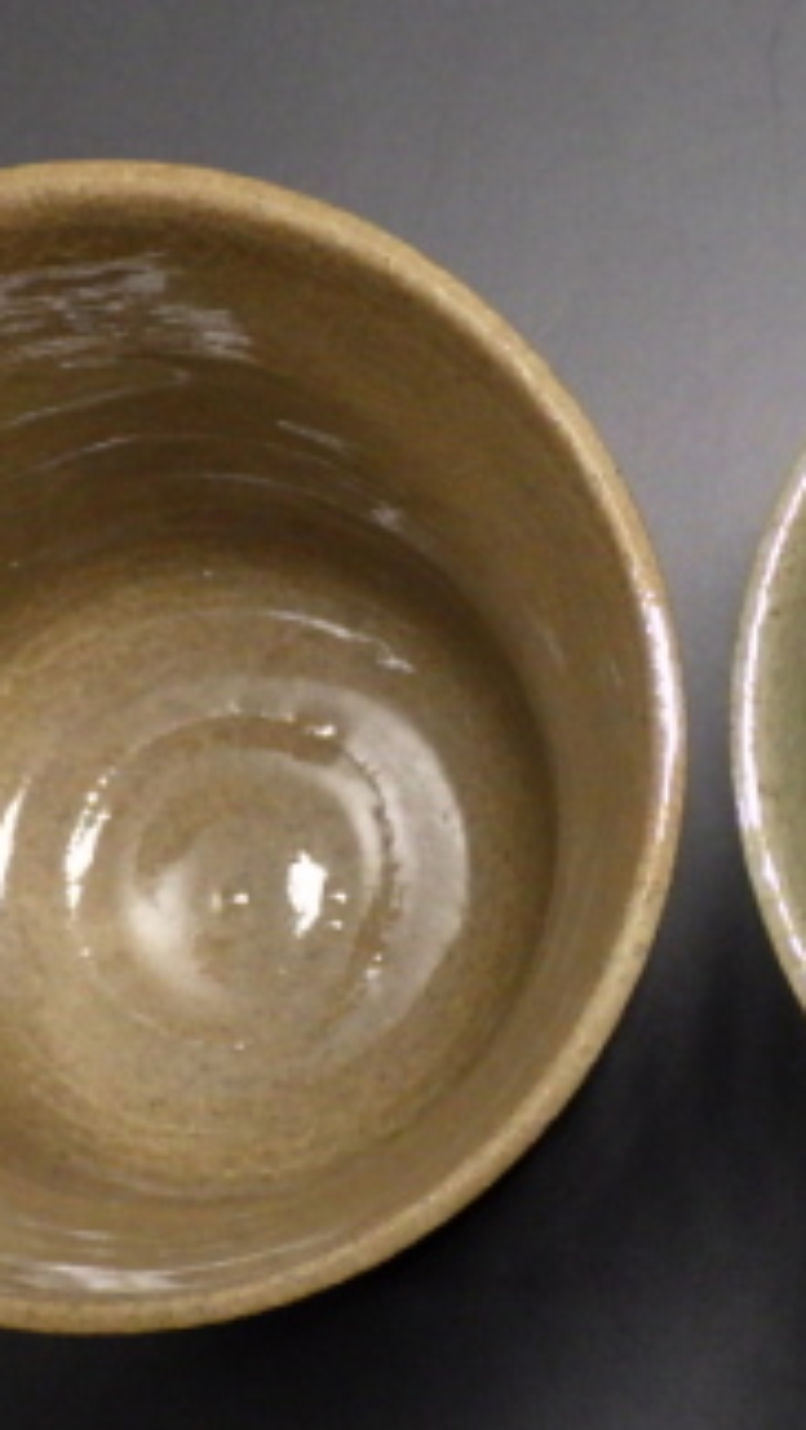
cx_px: 691
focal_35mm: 110
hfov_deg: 11.0
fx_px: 4174
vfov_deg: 19.4
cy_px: 730
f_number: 4.4
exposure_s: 1/60
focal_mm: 9.1
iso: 160
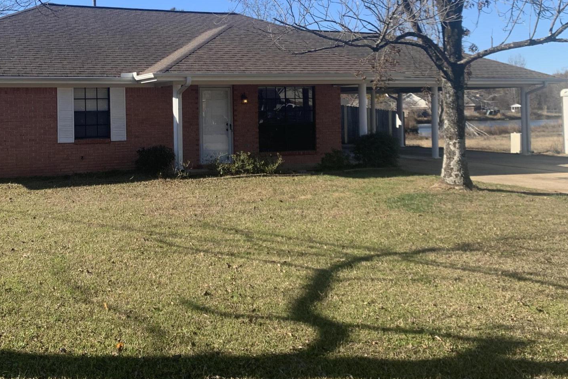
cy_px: 105
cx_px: 180
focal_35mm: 38
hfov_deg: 49.6
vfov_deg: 34.5
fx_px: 600
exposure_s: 1/1250
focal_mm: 4.25
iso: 25
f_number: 1.8
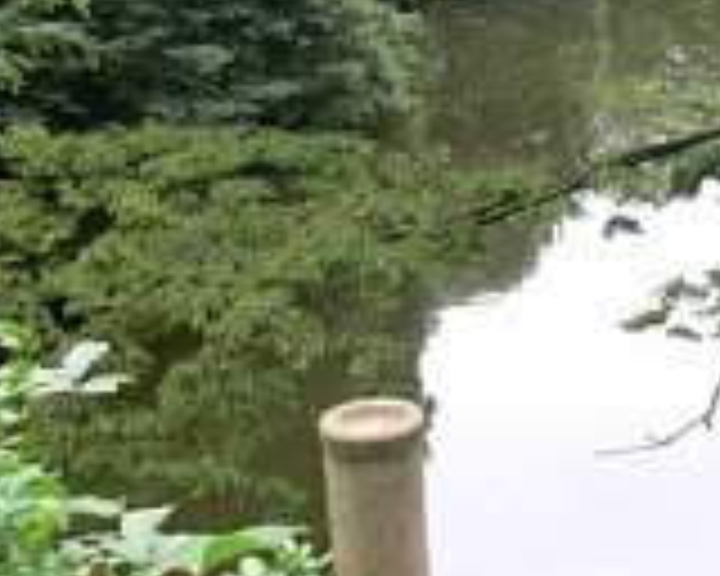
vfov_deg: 15.1
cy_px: 0
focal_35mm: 100
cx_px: 414
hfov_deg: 19.2
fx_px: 2131
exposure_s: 1/125
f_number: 4.5
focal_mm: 8.6
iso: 80
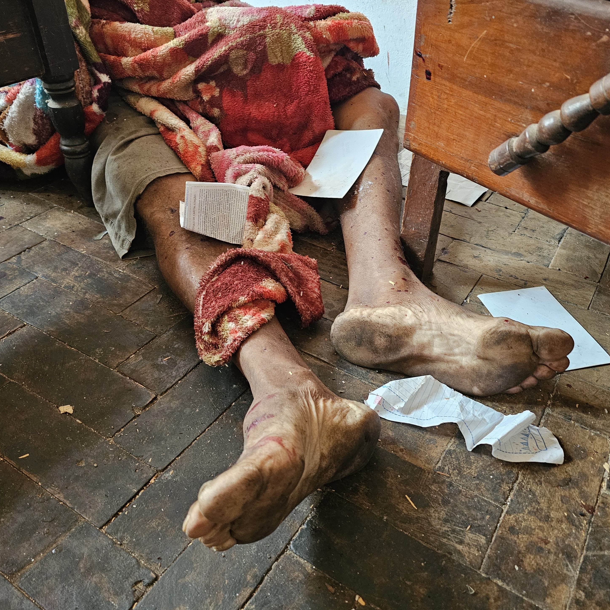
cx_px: 303
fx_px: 558
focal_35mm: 28
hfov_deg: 57.3
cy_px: 314
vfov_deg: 57.3
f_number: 1.7
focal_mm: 6.3
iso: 640
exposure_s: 1/40
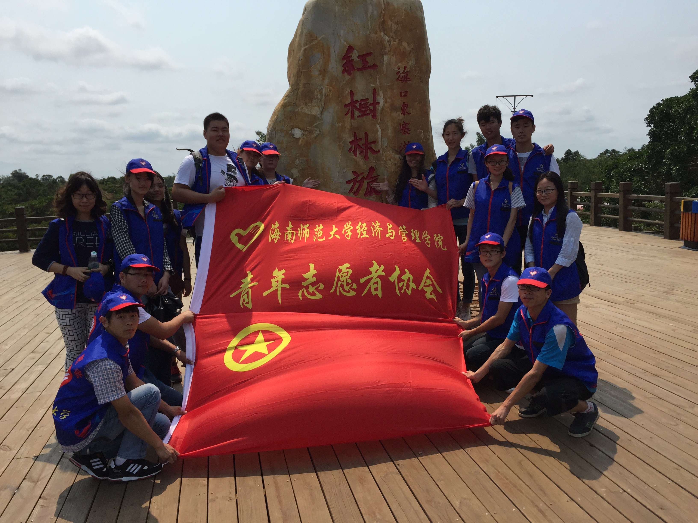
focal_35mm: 29
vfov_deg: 48.2
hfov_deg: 61.7
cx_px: 349
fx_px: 585
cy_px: 262
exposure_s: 1/3968
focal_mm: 4.15
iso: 32
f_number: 2.2
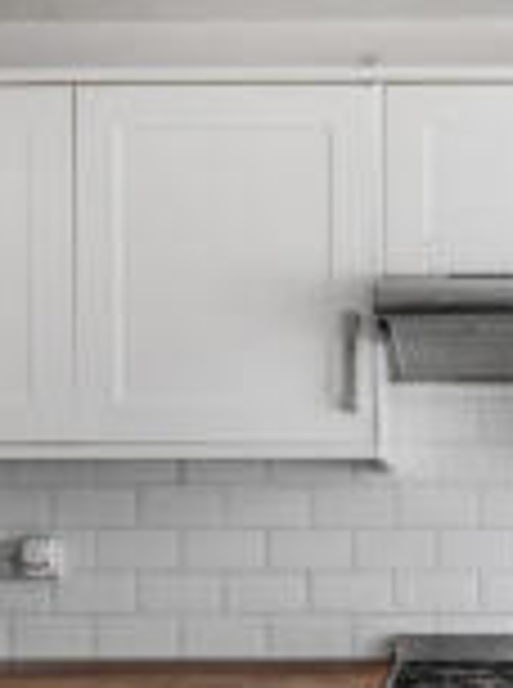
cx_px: 450
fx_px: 774
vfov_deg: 45.3
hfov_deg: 34.8
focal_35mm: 39
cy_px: 560
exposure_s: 1/60
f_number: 8
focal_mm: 13
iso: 400
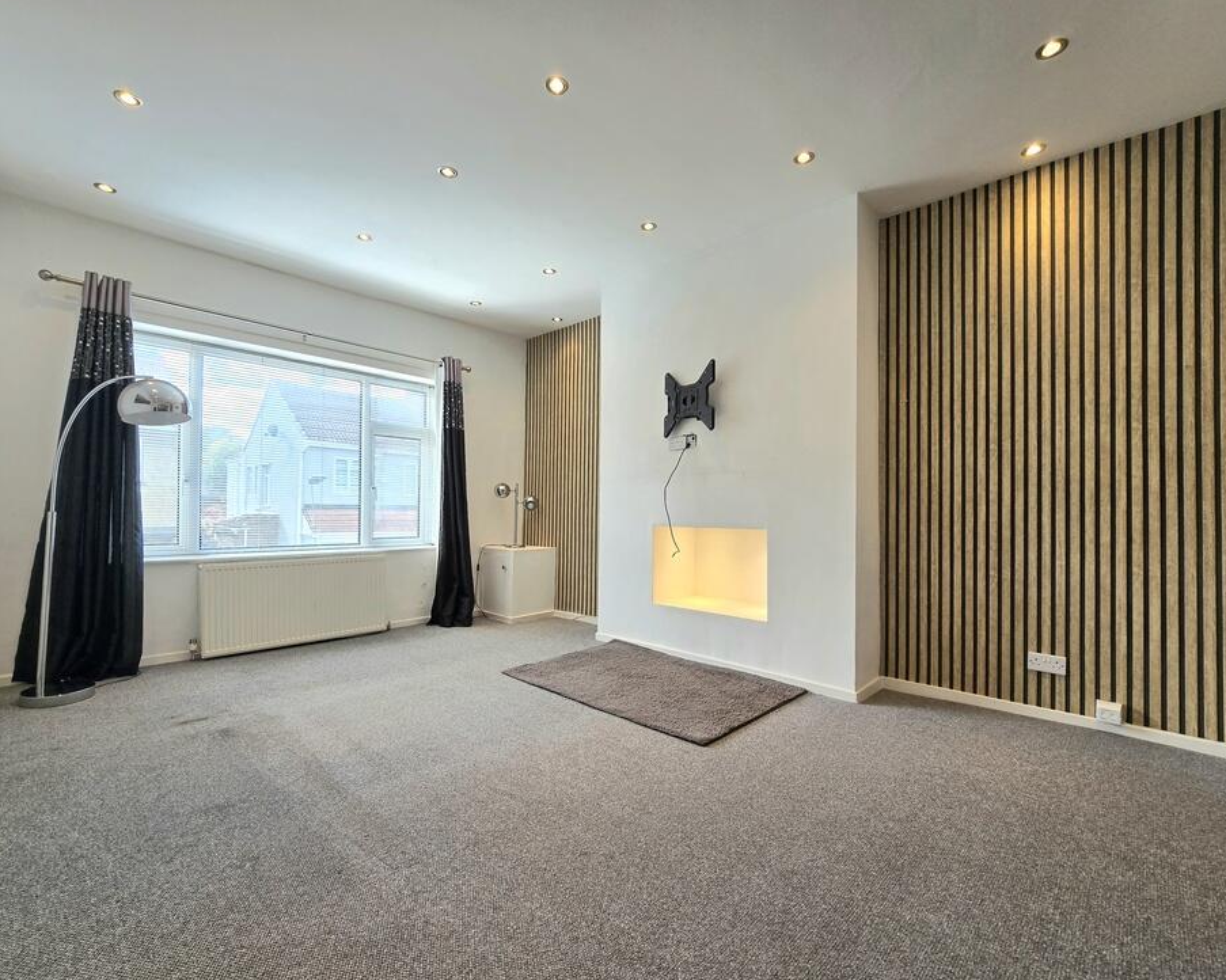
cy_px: 495
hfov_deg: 100.7
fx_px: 508
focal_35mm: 14
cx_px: 608
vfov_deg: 88.0
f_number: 2.2
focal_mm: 2.2
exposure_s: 1/112
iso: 50
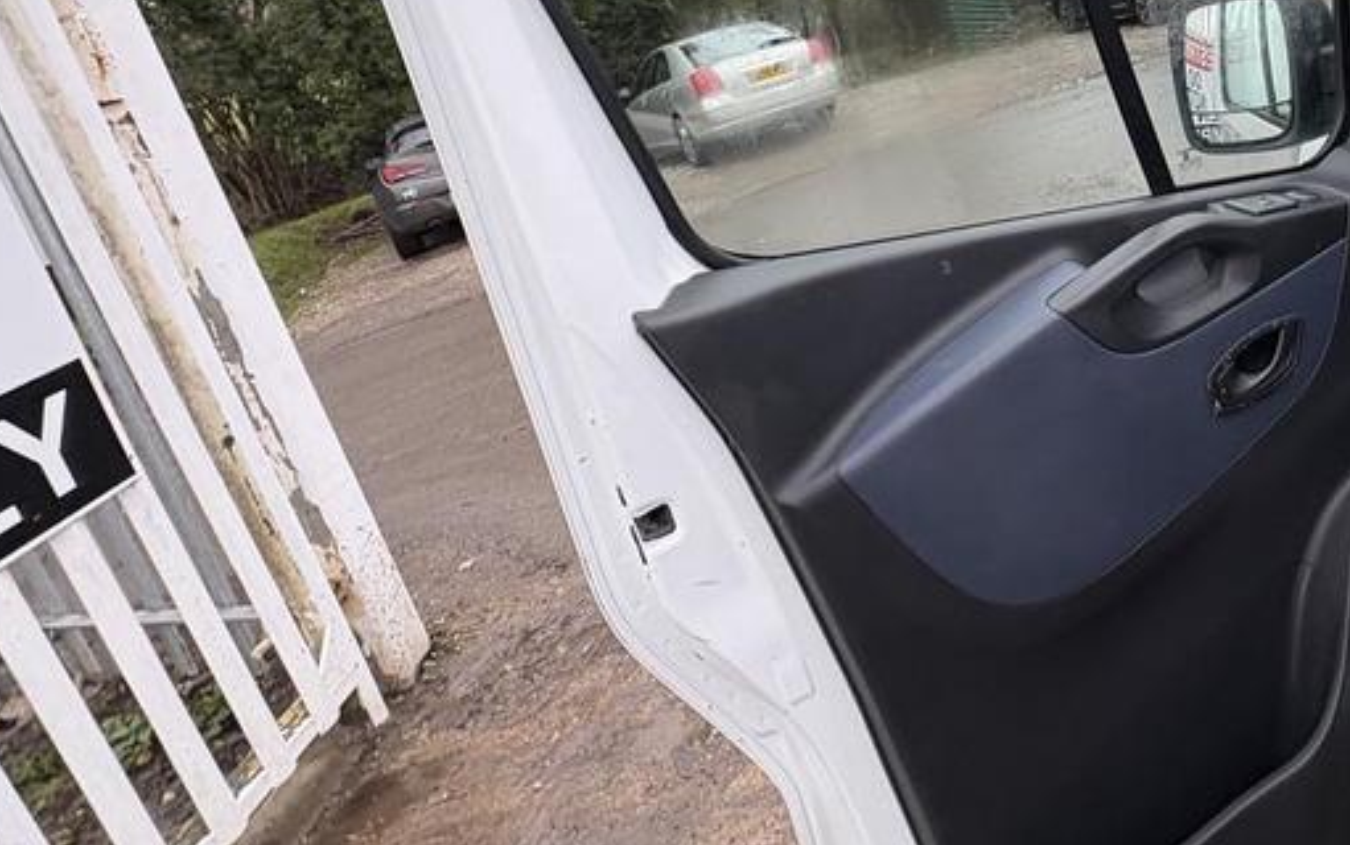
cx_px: 1017
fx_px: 957
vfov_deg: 45.4
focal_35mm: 26
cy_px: 174
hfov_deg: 65.9
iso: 100
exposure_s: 1/103
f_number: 2.2
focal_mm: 2.22
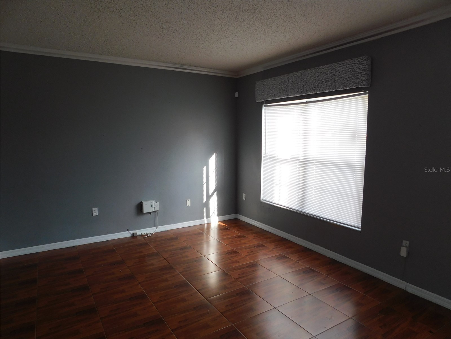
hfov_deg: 73.9
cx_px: 226
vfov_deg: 58.9
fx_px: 300
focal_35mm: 23
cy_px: 170
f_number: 3
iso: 125
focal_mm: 4
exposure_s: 1/60
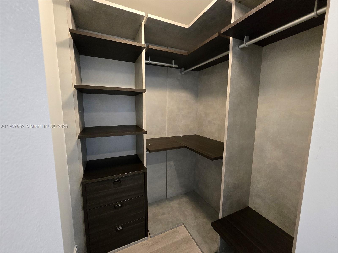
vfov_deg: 89.9
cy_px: 126
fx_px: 127
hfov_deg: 106.2
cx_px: 169
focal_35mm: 13
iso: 1000
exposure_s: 1/60
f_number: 2.2
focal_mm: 2.2
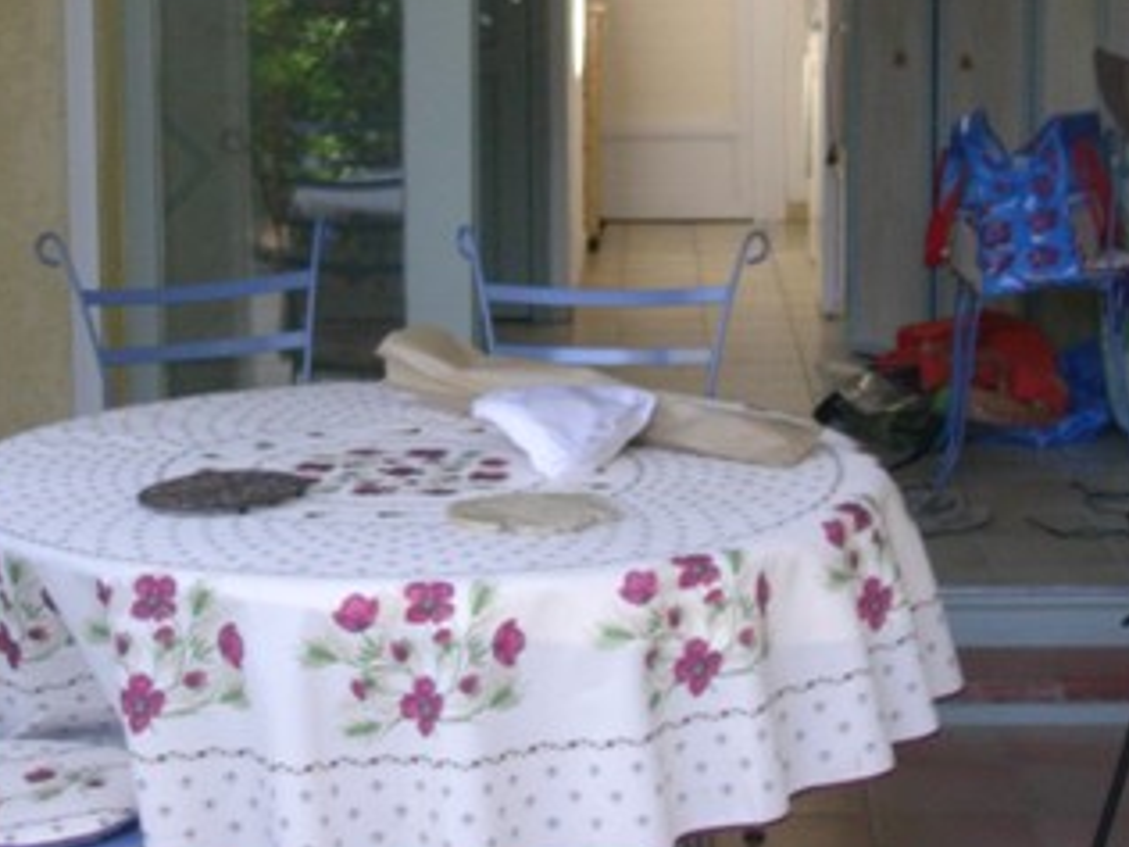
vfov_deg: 16.1
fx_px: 2968
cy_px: 150
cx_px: 640
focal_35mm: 91
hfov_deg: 21.5
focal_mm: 6.7
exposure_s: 1/67.8
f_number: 2.9
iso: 70
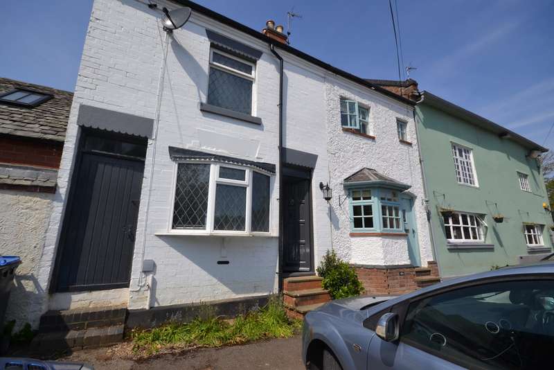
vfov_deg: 77.4
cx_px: 277
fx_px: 231
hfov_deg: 100.4
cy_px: 185
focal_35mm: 15
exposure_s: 1/320
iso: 100
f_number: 9
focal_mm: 10
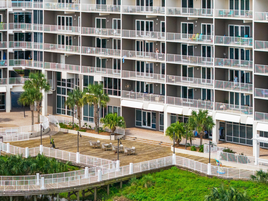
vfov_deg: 12.3
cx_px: 56
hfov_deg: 16.3
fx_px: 929
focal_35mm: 120
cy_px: 125
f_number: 2.8
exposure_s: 1/2000
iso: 100
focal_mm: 19.35
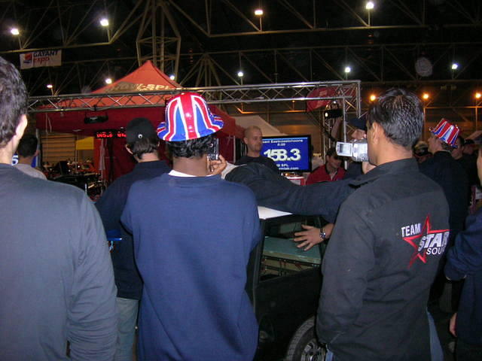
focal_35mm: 34
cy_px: 180
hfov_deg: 54.0
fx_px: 473
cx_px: 241
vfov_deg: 41.8
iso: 159
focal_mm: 5.7
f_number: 2.9
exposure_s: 1/60.1
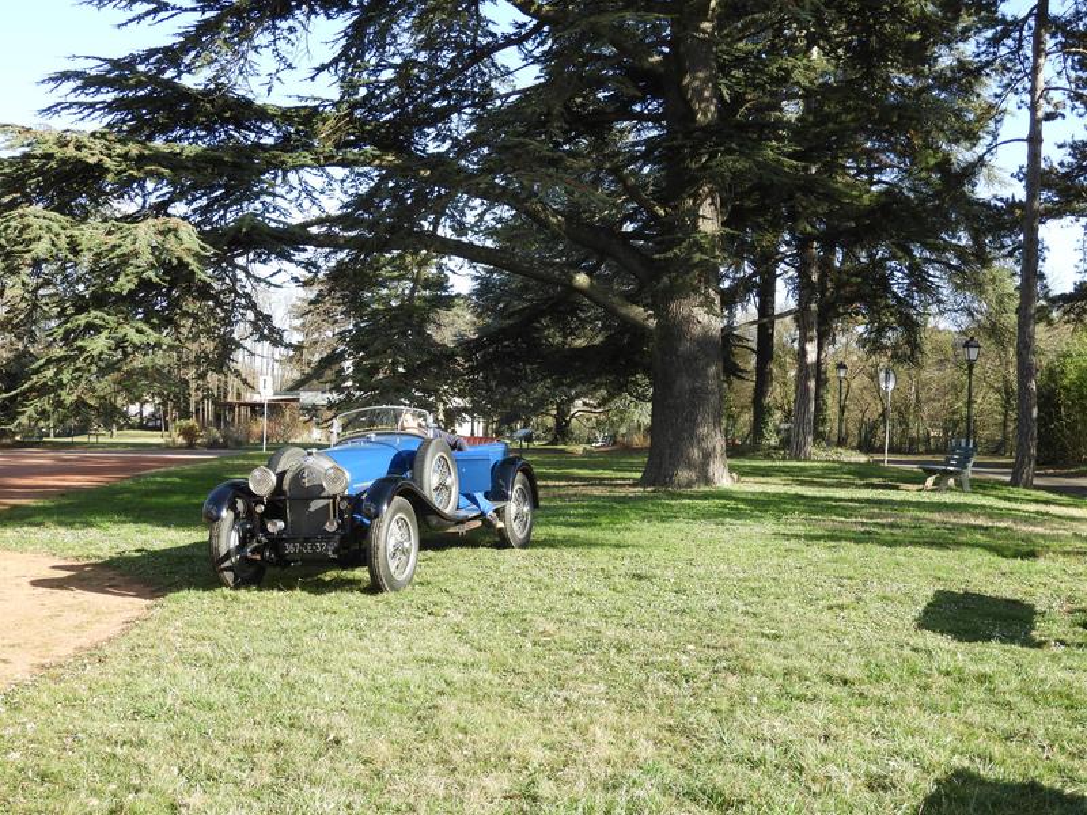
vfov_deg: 32.2
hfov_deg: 42.1
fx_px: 1413
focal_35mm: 45
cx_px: 544
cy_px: 408
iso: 100
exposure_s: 1/200
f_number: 4
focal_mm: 8.1
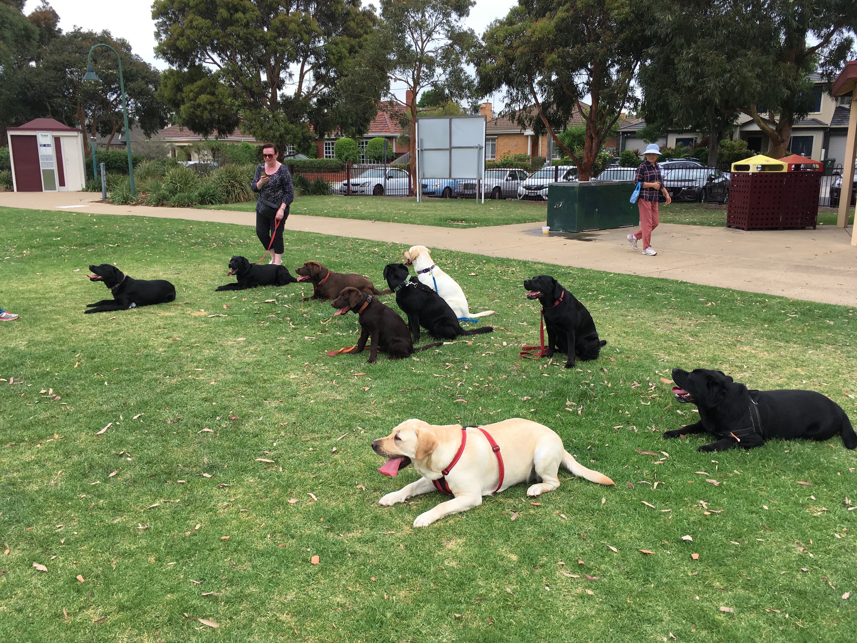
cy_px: 322
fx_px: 718
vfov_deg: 48.2
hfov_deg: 61.7
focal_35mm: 29
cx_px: 428
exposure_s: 1/777
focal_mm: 4.15
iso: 25
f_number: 2.2
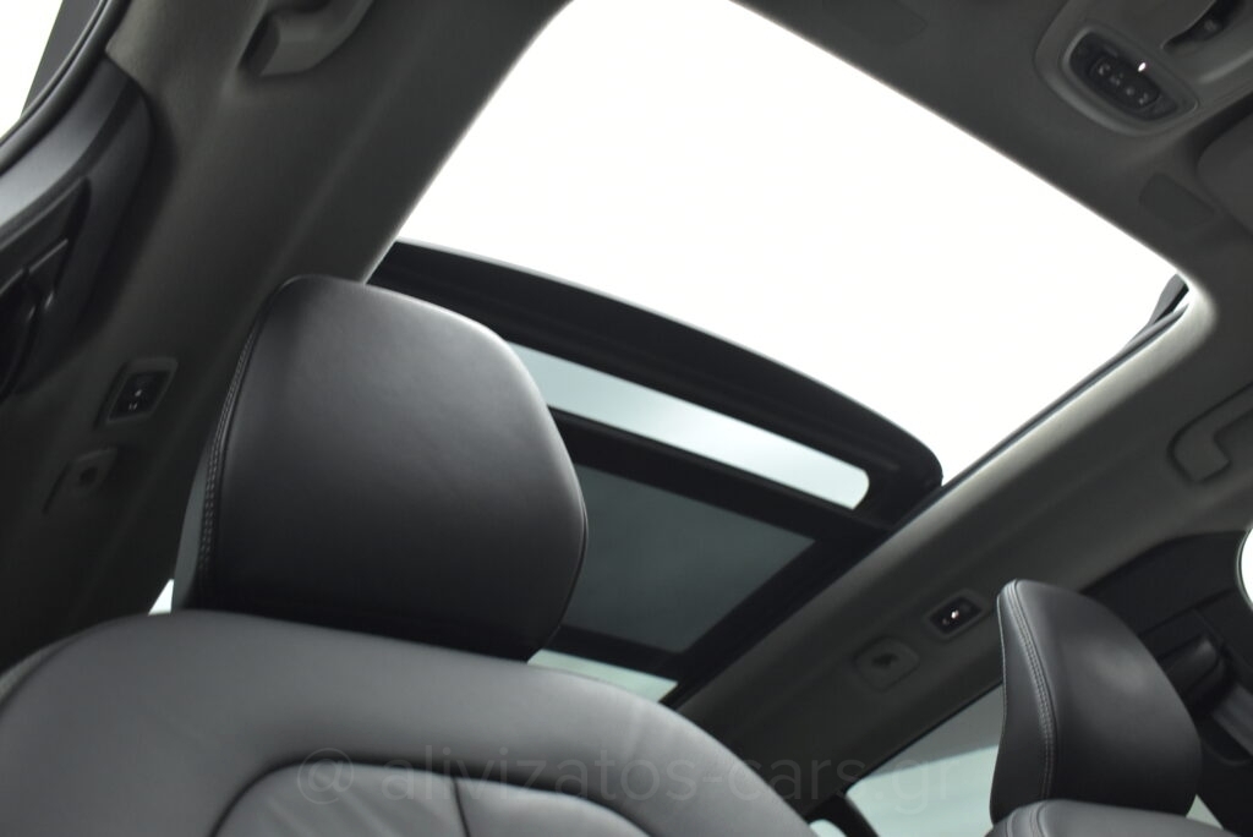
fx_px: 1201
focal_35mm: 34
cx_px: 626
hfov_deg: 55.1
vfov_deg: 38.4
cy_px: 418
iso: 1600
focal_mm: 23
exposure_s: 1/60
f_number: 3.8
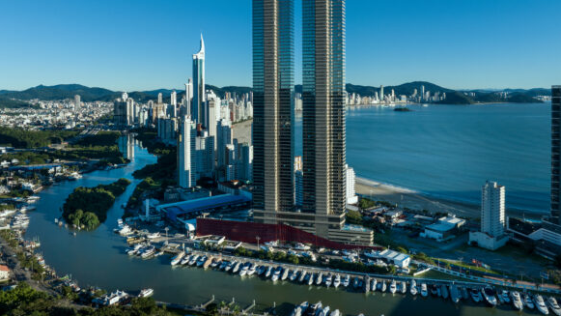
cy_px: 117
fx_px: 402
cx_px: 281
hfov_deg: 69.9
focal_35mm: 27
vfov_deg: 42.6
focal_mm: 12.29
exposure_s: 1/160
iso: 100
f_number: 7.1
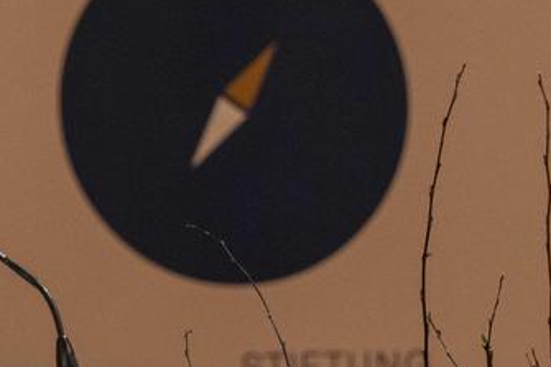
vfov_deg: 1.7
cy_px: 280
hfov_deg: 2.5
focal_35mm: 826
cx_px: -128
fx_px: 12636
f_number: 4.5
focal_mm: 185
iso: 3200
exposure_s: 1/400
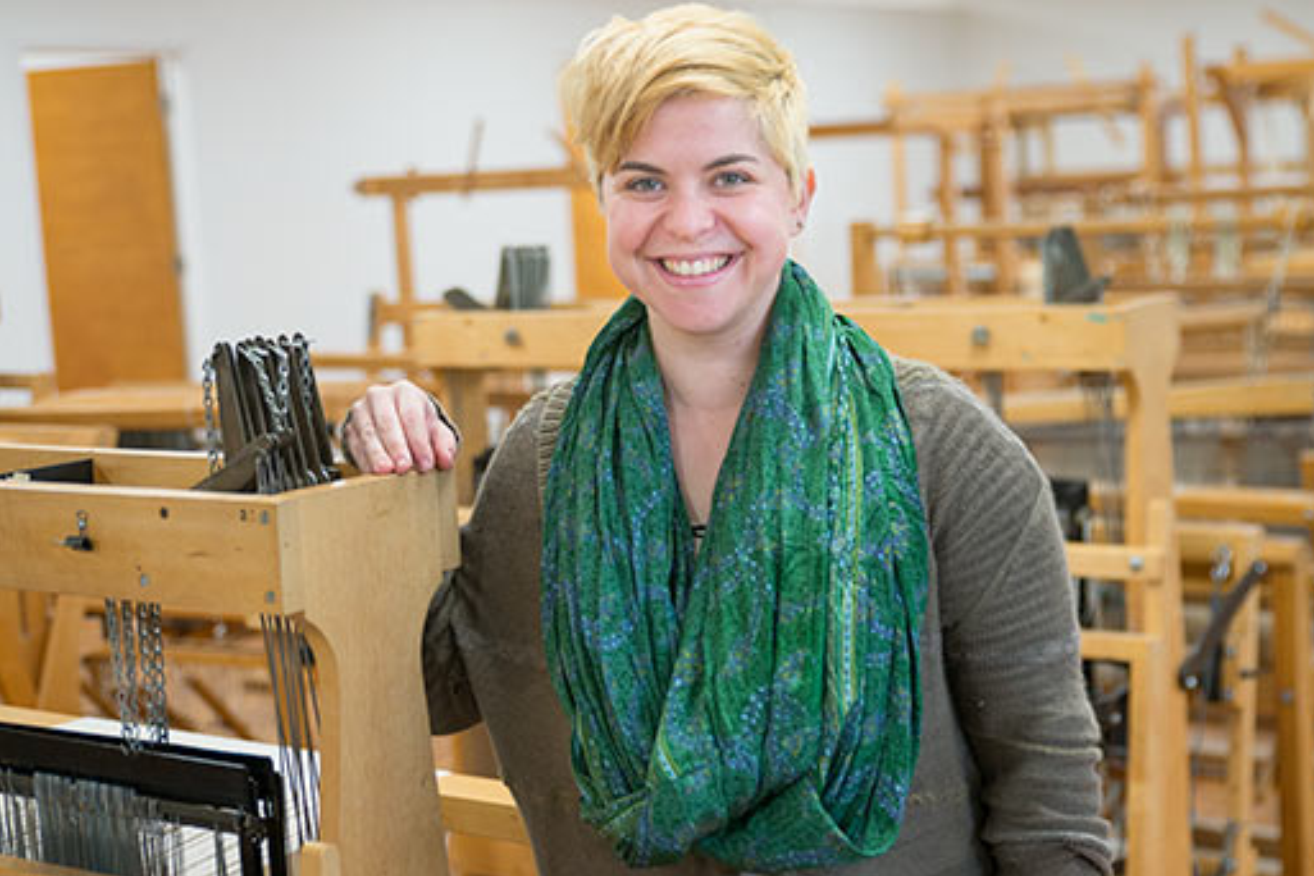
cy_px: 432
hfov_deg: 38.2
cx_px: 617
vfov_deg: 26.0
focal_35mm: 52
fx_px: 1898
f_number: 2.8
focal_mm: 46
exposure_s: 1/350
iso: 800
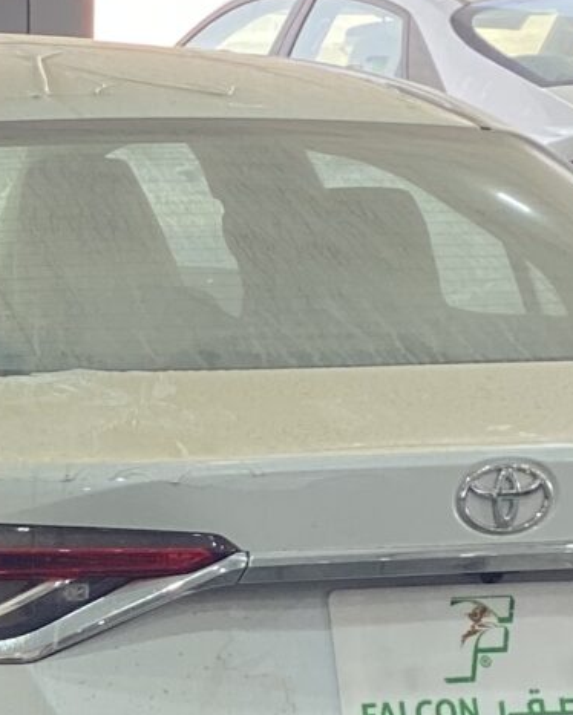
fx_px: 5889
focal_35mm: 278
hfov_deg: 5.6
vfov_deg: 6.9
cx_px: -20
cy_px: 691
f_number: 2
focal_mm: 6
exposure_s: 1/122
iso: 32
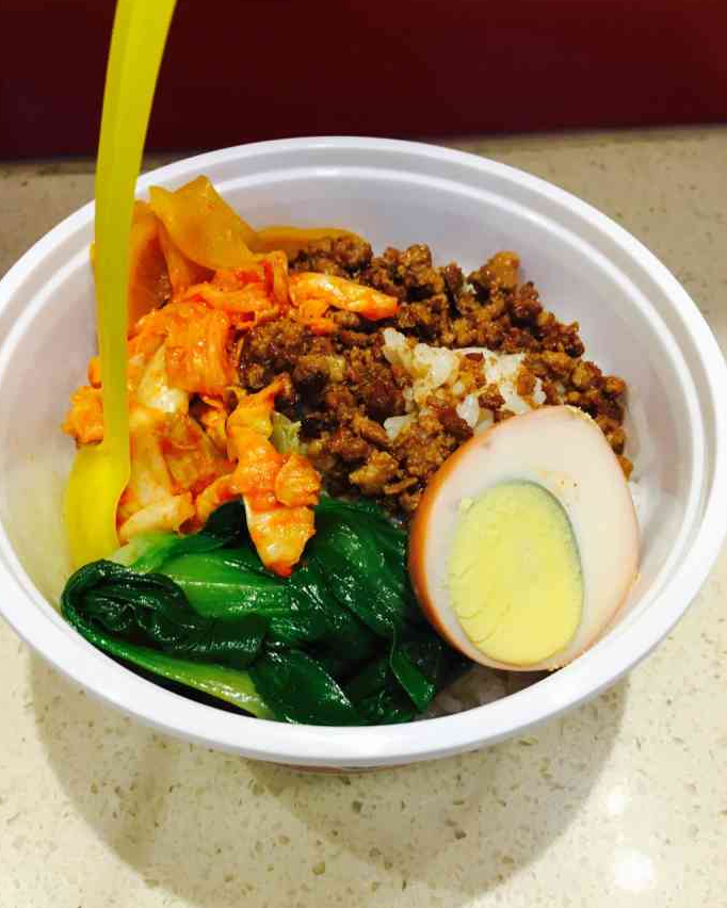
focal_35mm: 31
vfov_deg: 57.1
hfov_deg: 47.1
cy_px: 474
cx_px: 357
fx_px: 833
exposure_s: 1/33
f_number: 2.2
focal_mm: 4.15
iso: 25
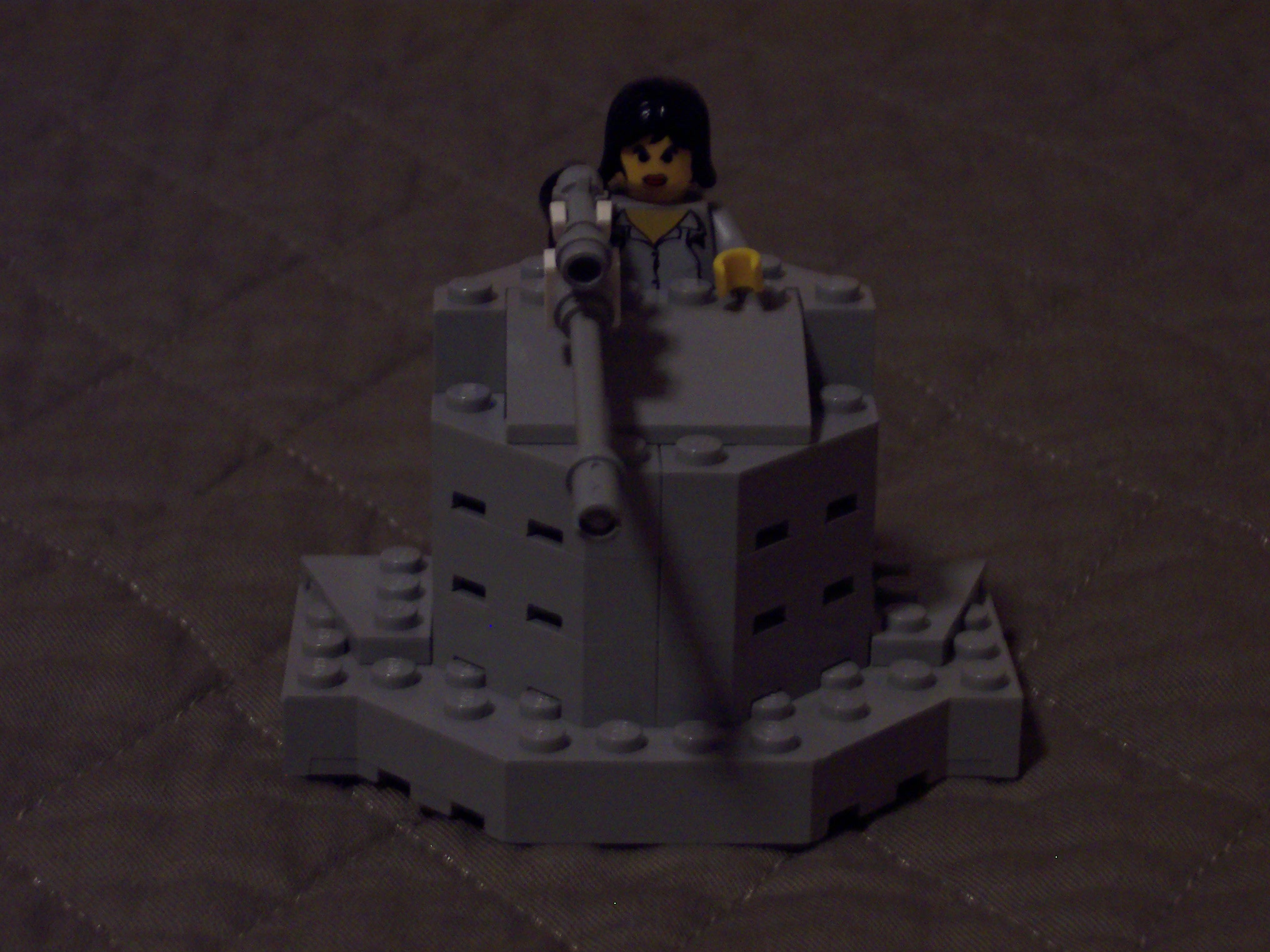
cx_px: 635
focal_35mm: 114
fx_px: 4182
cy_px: 476
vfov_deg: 13.0
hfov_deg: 17.3
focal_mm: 17.6
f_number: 4.8
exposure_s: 1/8
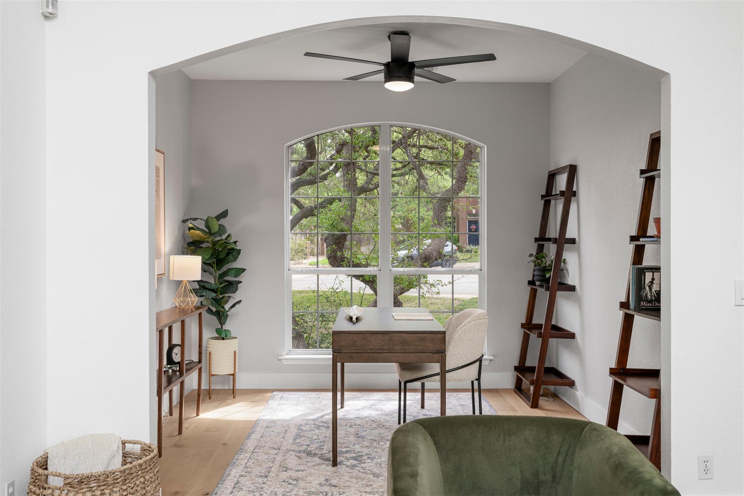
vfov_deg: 37.8
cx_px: 372
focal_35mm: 35
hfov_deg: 54.4
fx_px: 723
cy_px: 248
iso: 400
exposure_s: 1/40
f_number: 8
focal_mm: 35
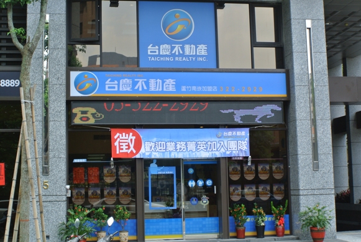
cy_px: 121
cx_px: 180
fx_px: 693
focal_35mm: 69
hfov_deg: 29.2
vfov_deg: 19.8
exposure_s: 1/160
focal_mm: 25.9
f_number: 5.3
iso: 100
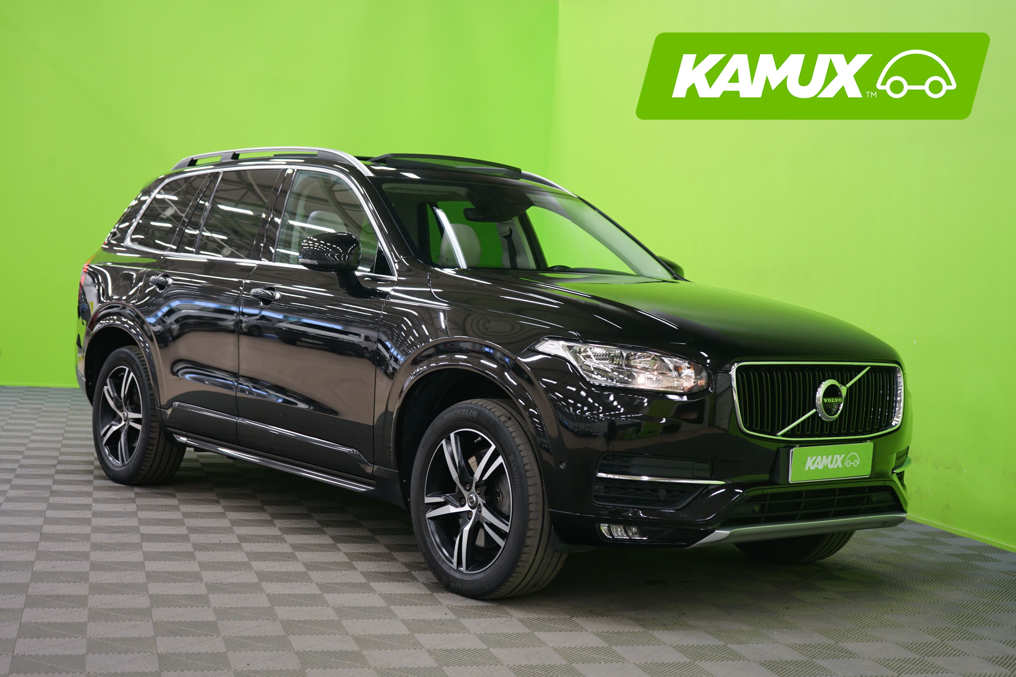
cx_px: 508
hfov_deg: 40.3
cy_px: 338
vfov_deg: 27.5
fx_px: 1383
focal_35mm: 49
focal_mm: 49
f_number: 4.5
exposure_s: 1/6
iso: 400
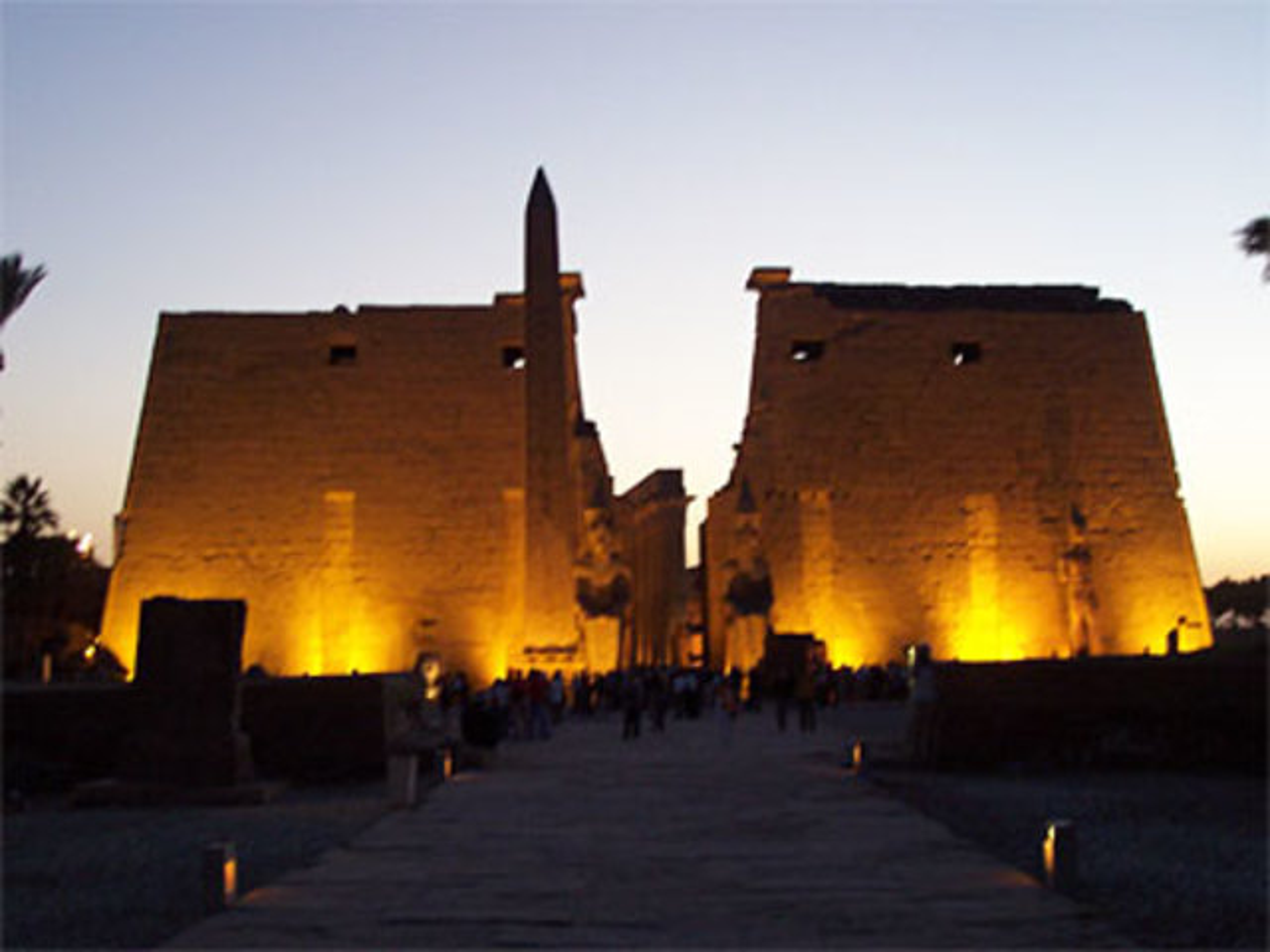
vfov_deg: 31.5
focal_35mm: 46
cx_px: 635
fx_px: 1688
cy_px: 476
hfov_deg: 41.2
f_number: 3
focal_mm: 7
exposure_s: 1/15
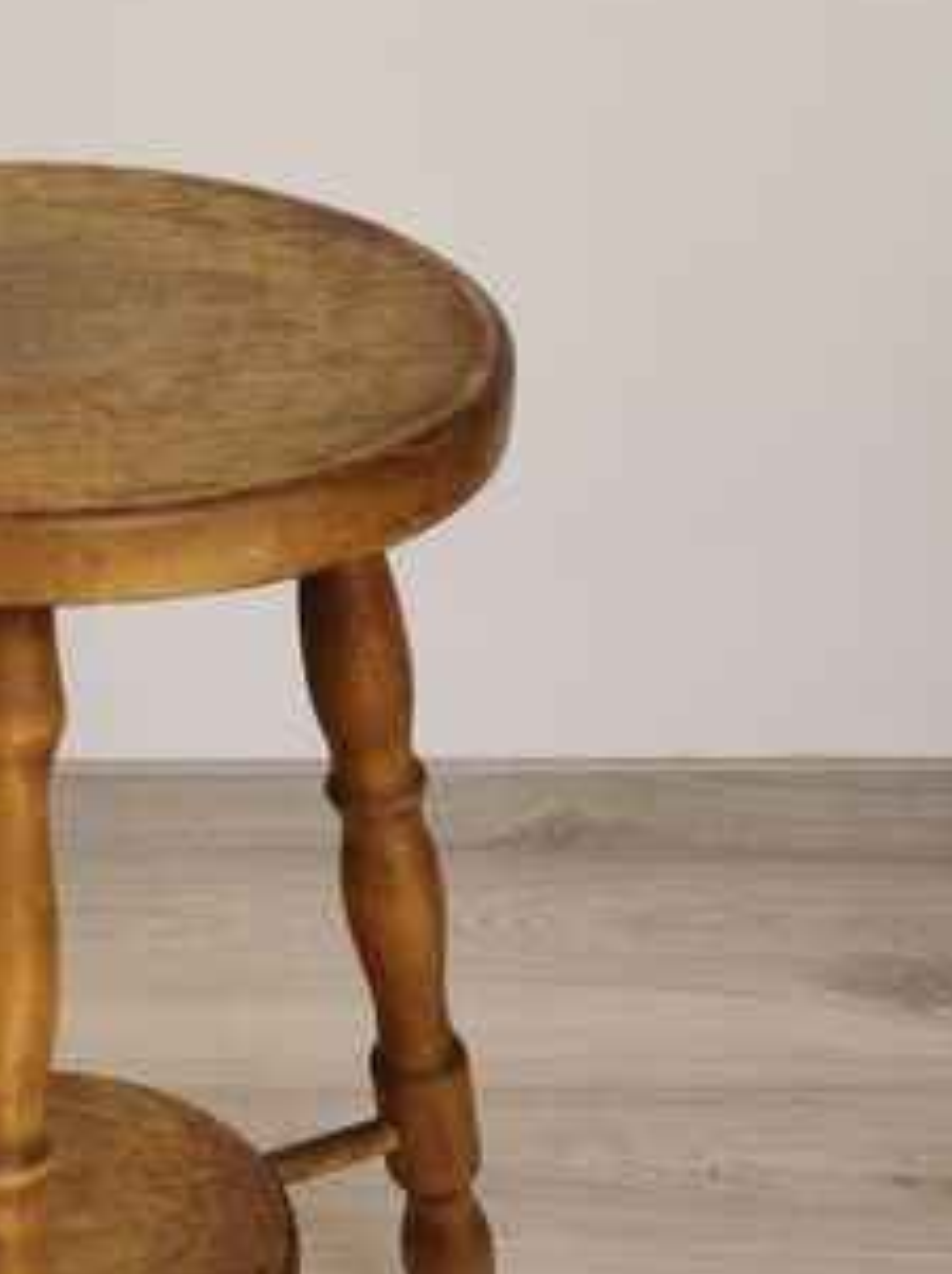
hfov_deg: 20.9
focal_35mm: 69
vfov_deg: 28.0
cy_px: 885
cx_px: 114
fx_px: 2536
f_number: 1.8
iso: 50
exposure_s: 1/154
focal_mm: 5.58
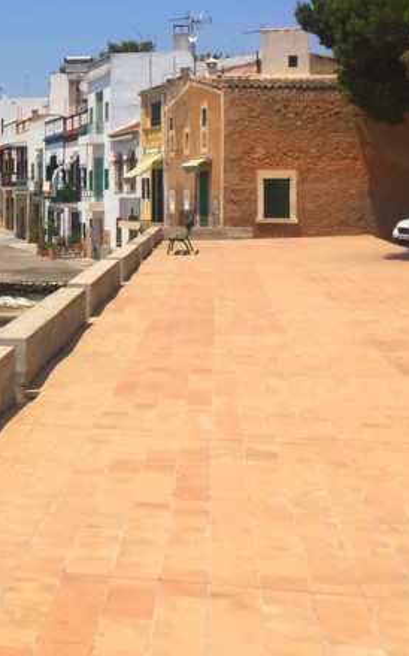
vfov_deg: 29.2
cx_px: -140
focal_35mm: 70
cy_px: 212
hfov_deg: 17.3
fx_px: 1250
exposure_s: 1/3300
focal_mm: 4.15
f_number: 2.2
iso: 32
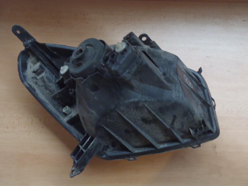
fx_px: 265
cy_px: 93
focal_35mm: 37
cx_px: 124
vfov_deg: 38.7
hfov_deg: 50.1
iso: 400
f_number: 4.7
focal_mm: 6.64
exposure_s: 1/8
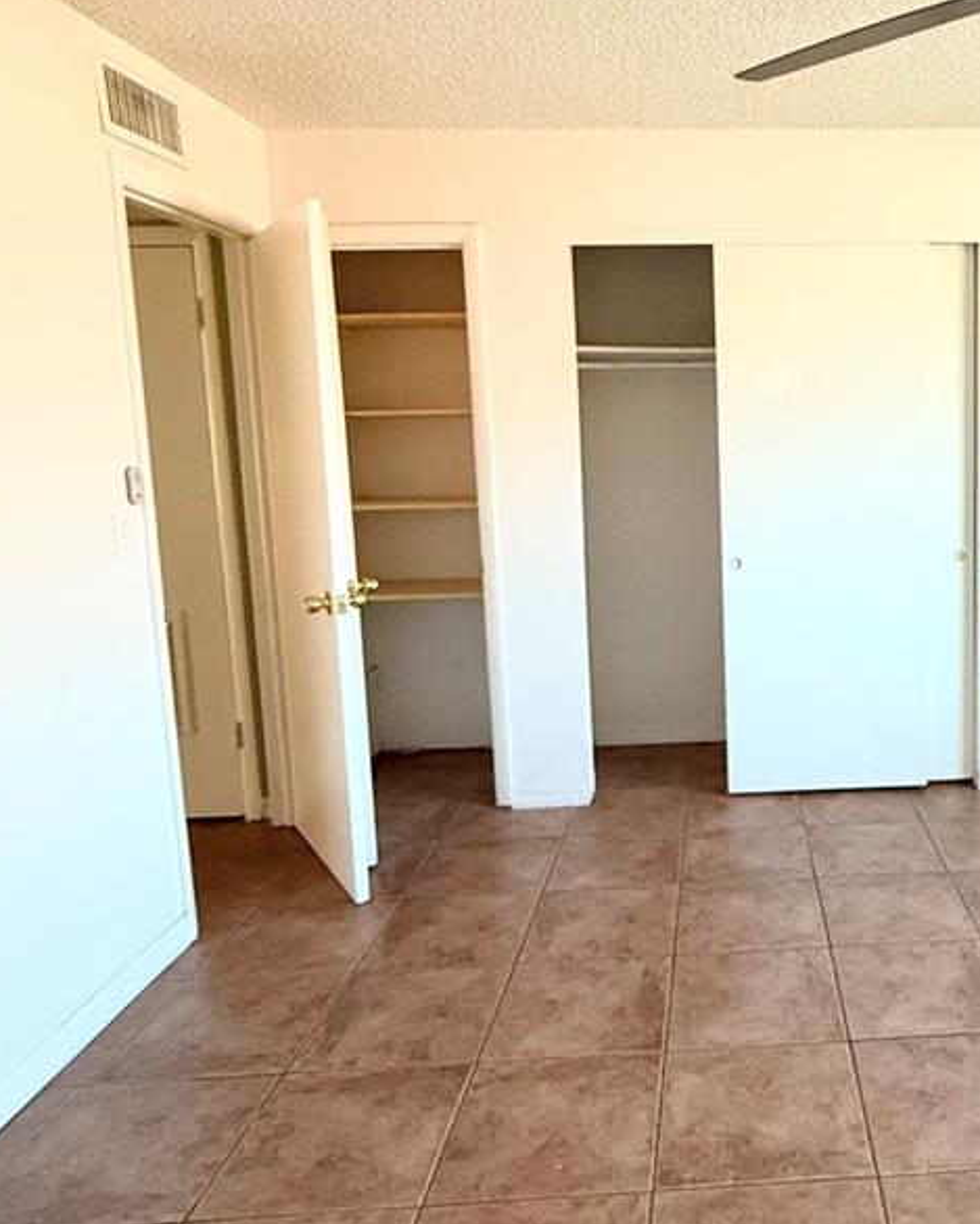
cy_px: 572
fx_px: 1015
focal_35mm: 28
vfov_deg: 62.1
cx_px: 784
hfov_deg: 48.6
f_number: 2.2
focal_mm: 2.22
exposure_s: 1/60
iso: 500
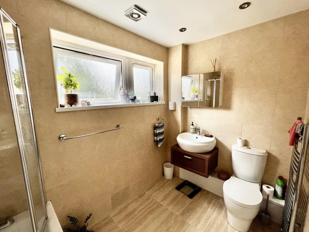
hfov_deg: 106.2
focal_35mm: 13
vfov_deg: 89.9
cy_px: 116
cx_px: 154
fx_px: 116
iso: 32
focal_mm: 1.57
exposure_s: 1/234
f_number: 1.8
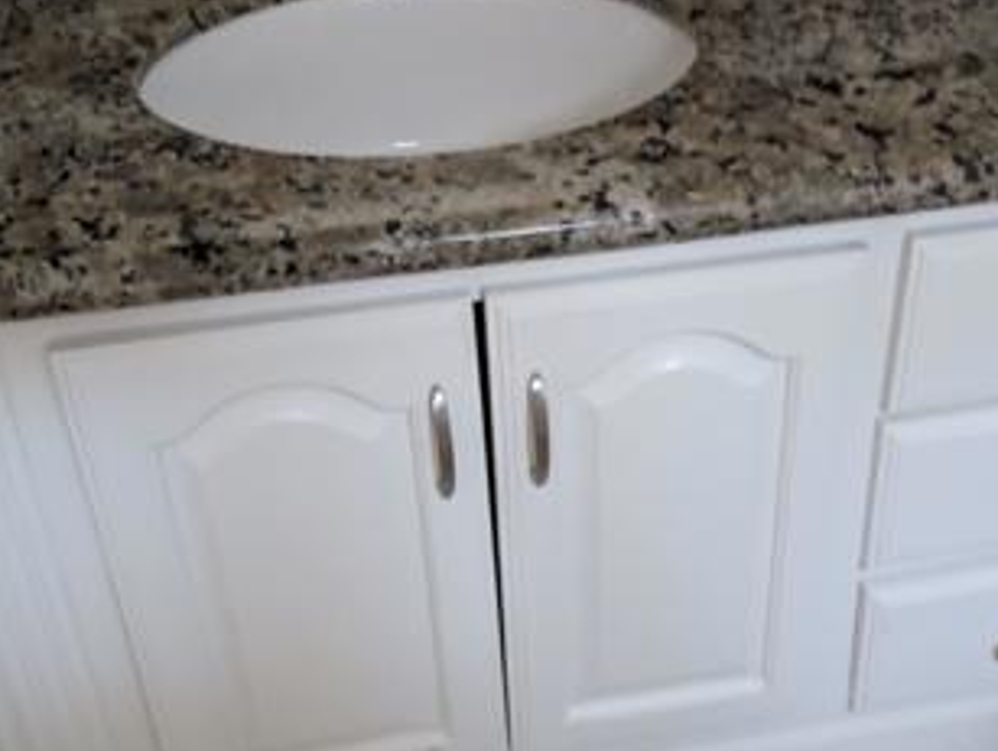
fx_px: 1443
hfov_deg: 38.0
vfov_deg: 29.1
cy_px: 455
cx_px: 588
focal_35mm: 50
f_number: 1.68
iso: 1816
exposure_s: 1/40.7
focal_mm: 6.9
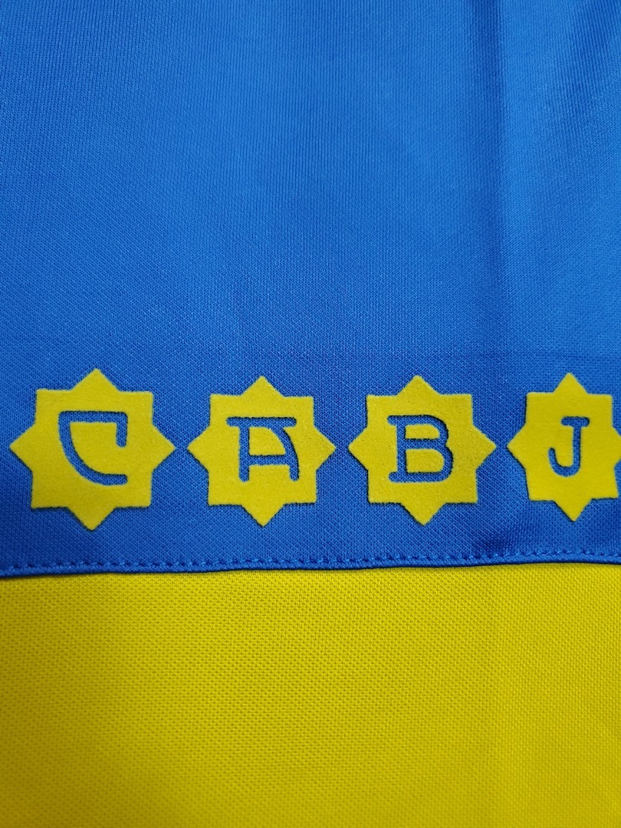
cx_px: 310
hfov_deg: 53.1
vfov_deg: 67.3
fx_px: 622
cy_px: 414
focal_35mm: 26
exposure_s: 1/30
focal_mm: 4.3
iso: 200
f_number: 1.5
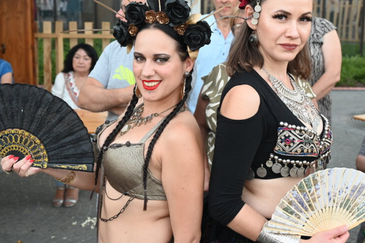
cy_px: 113
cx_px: 180
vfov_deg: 21.5
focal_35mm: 63
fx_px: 638
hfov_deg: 31.9
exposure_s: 1/50
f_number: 5.3
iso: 640
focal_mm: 45
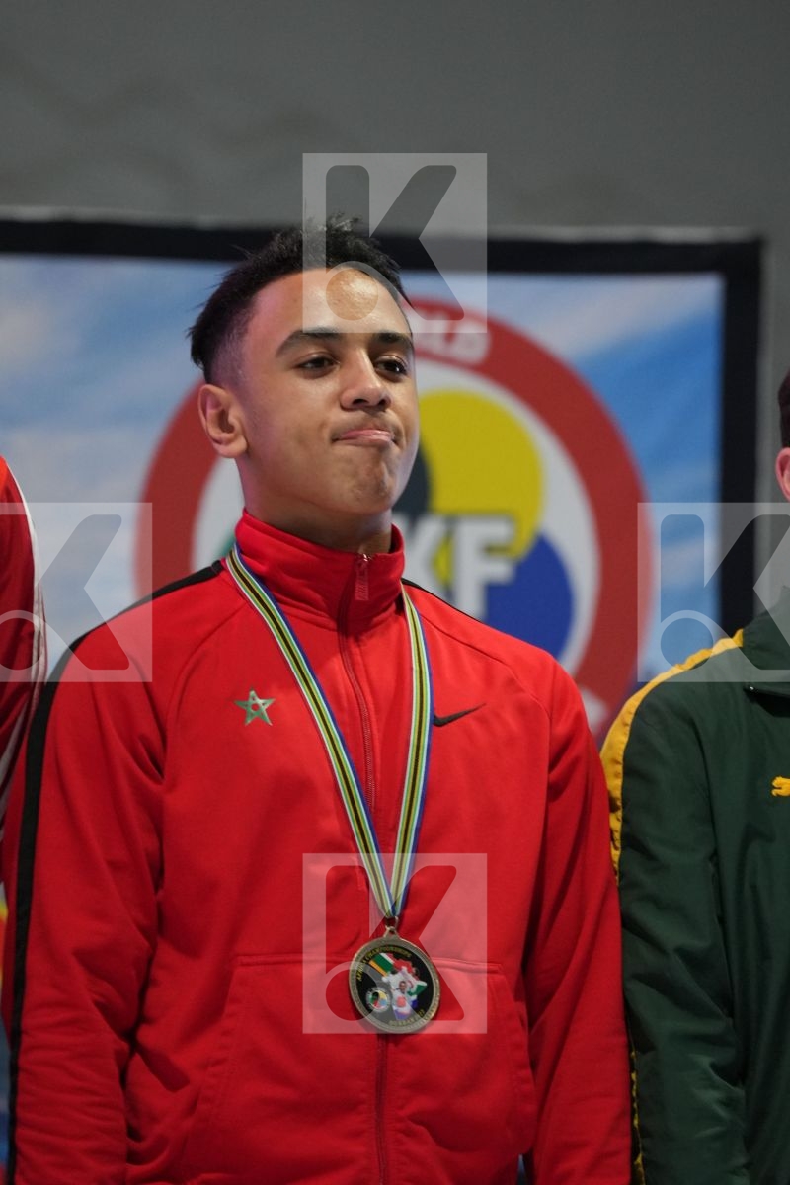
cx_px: 395
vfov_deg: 6.9
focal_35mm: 300
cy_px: 592
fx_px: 9874
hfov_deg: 4.6
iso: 2000
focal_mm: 200
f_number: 2.8
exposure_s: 1/250
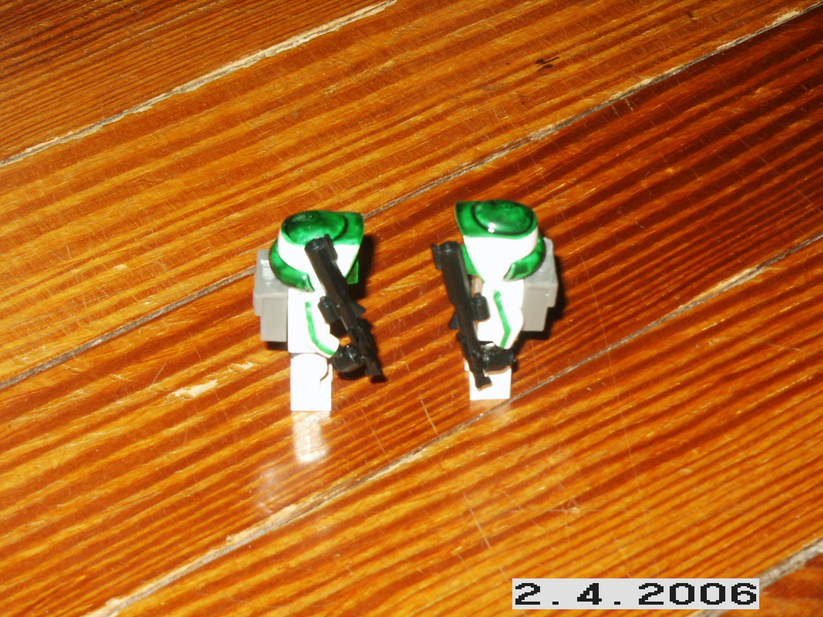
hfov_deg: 19.3
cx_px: 412
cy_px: 308
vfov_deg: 14.5
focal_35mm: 102
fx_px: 2425
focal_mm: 20.84
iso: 200
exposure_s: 1/90
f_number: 8
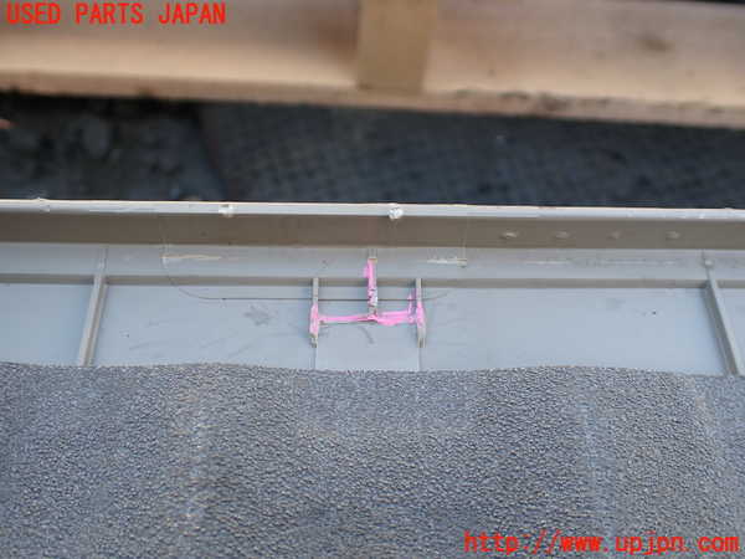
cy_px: 280
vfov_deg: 46.8
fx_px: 646
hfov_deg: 60.0
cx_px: 372
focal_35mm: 30
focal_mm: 5.4
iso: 100
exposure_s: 1/125
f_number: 2.3
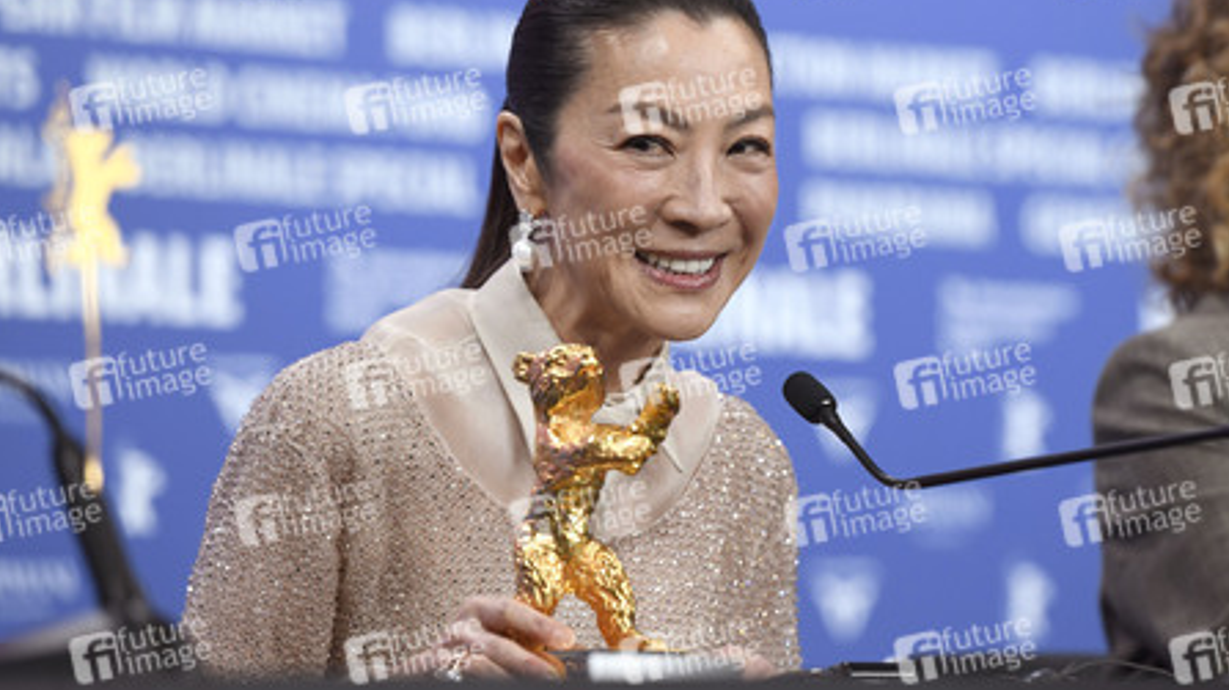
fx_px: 6026
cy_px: 308
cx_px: 617
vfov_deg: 6.6
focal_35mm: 185
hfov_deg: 11.6
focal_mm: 175
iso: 1000
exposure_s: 1/250
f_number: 3.5
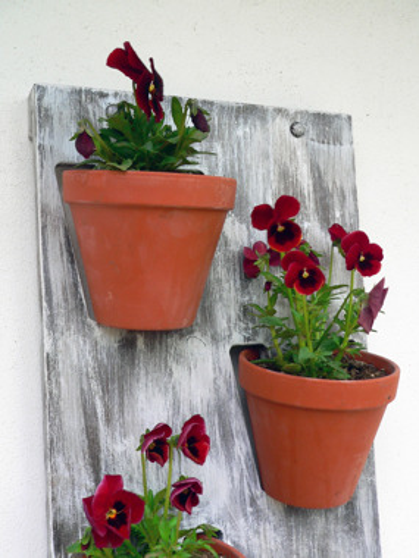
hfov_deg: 32.2
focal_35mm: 45
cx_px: 210
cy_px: 279
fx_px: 726
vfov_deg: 42.1
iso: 150
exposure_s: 1/60
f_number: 2.8
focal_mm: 7.6
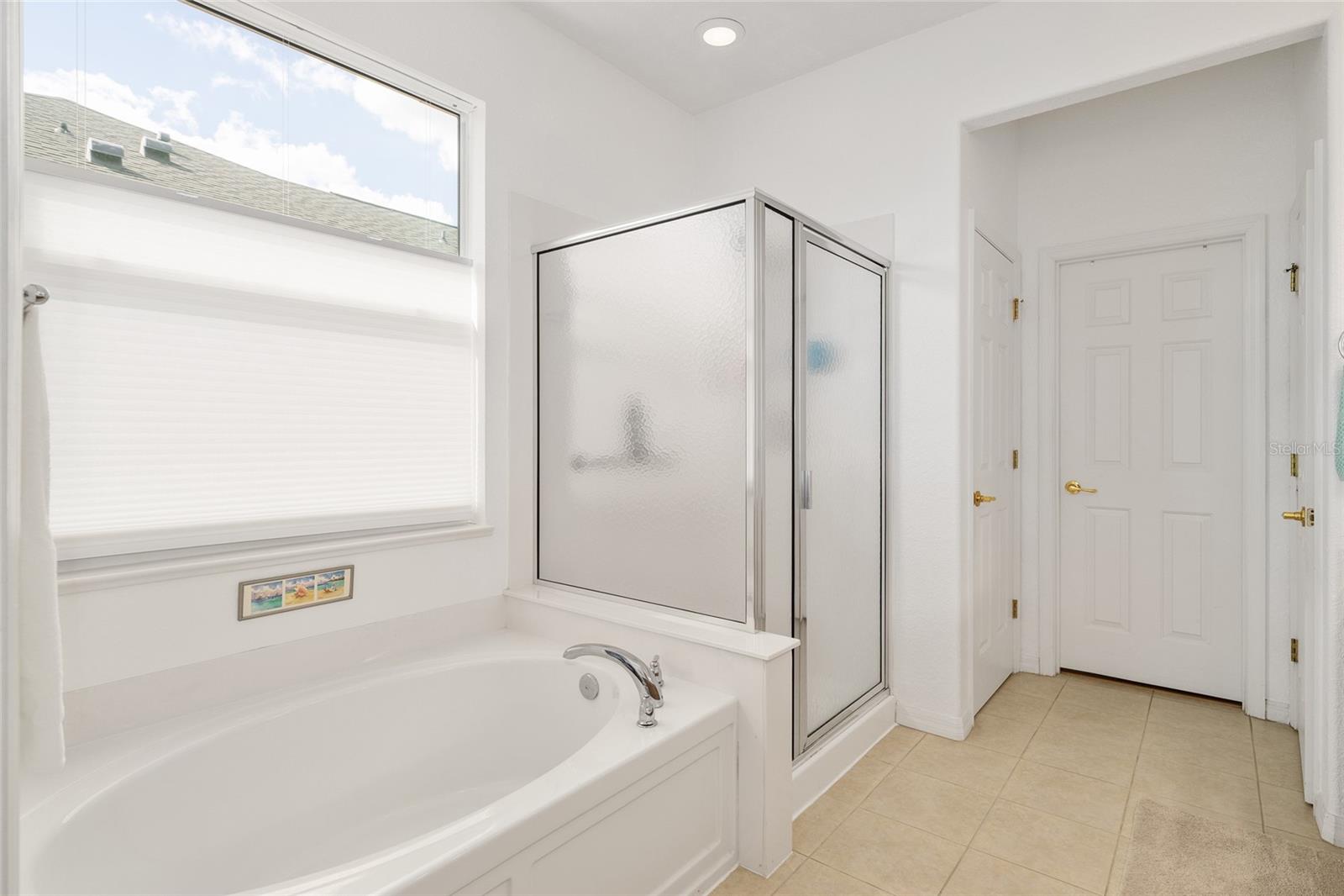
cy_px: 448
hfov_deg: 90.0
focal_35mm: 18
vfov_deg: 67.4
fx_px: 672
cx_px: 672
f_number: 8
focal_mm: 18
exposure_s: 1/80
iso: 200
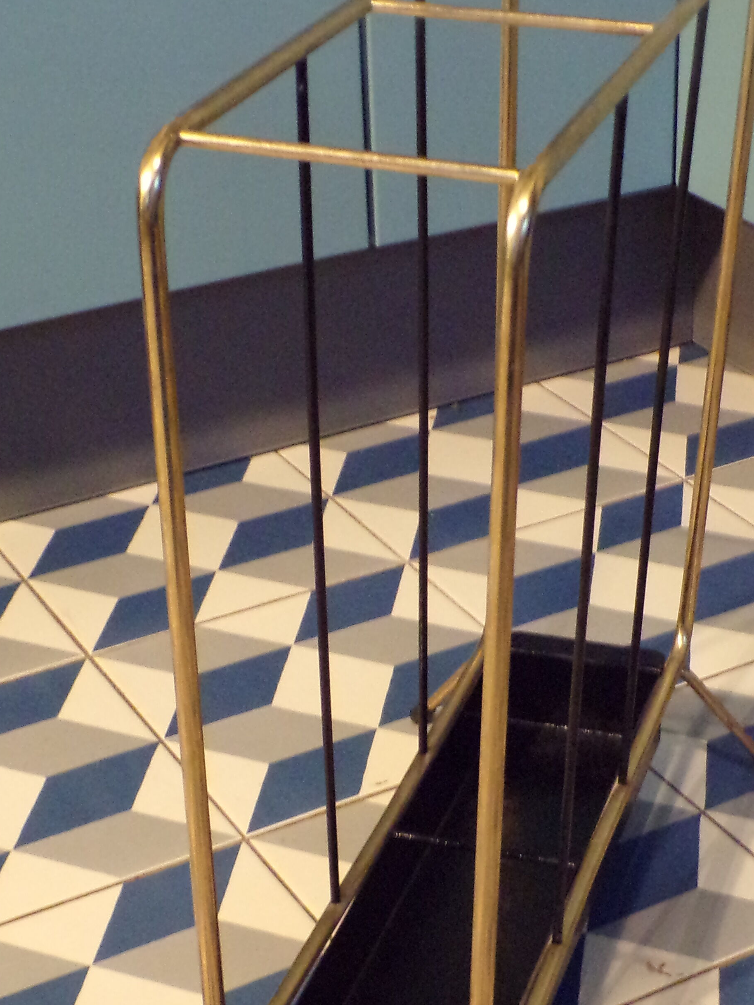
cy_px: 599
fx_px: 2033
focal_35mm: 70
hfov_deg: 20.9
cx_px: 523
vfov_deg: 27.7
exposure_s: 1/20
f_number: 3.3
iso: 661
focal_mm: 6.6
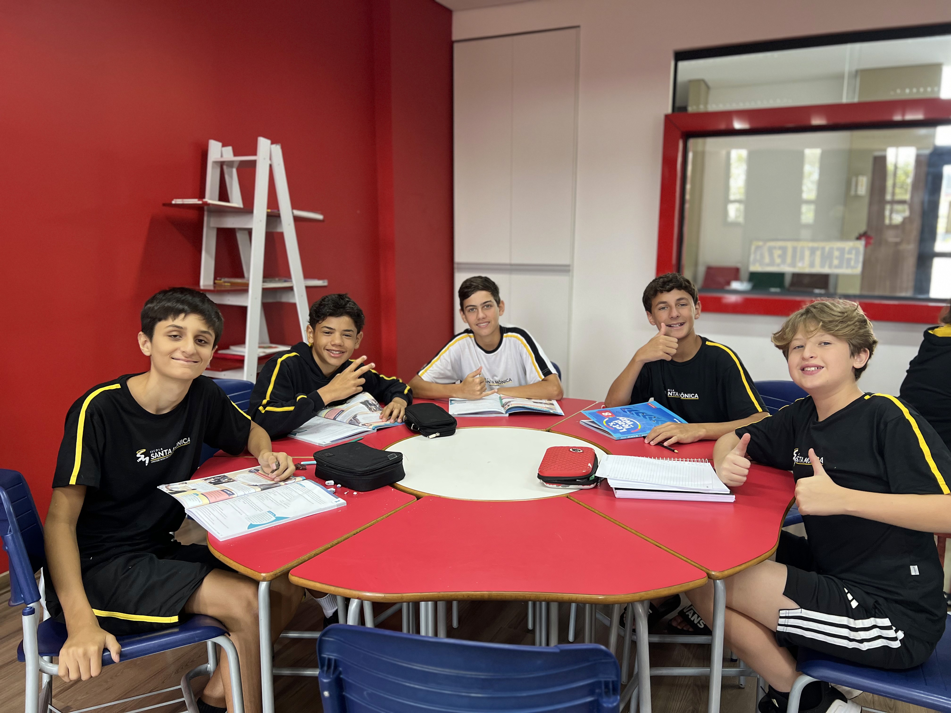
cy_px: 356
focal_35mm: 26
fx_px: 714
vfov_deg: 53.1
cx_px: 476
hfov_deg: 67.3
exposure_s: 1/60
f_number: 1.5
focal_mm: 5.7
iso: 160
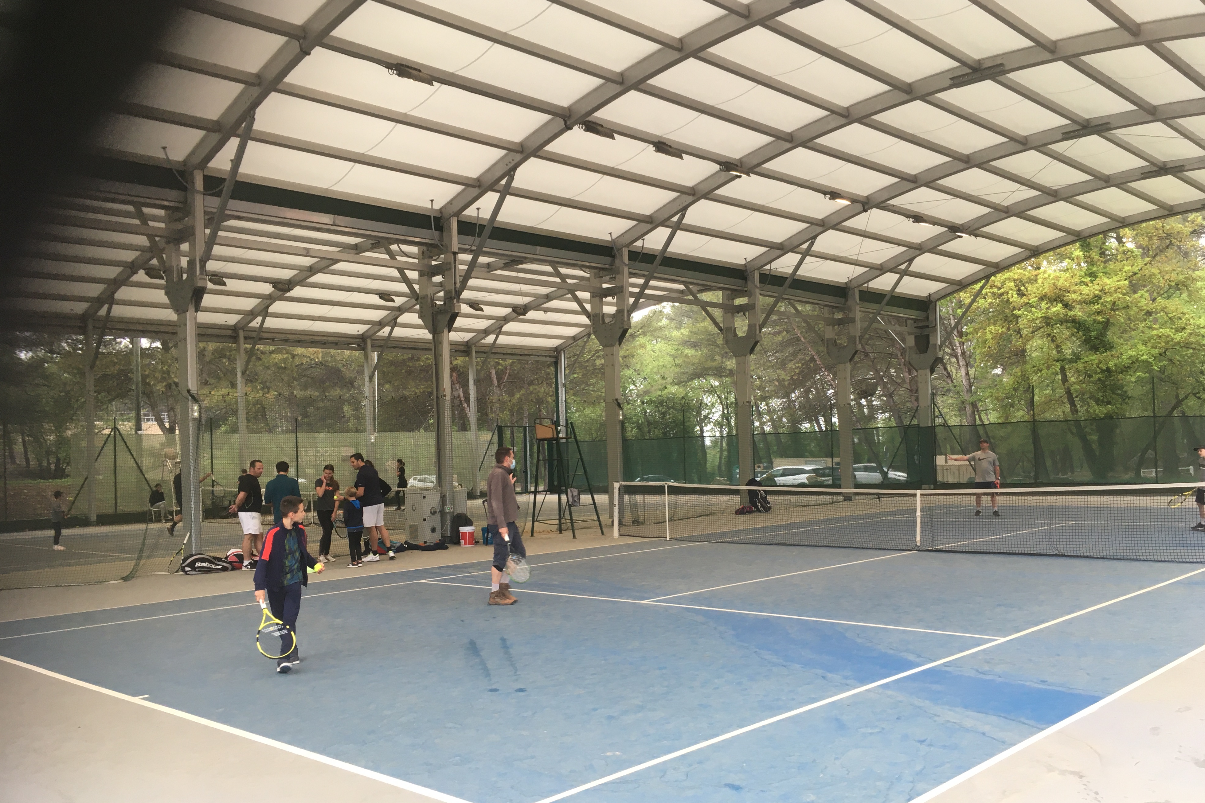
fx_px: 1038
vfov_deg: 42.3
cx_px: 618
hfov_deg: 60.3
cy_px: 429
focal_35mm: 31
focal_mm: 4.15
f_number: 2.2
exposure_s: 1/33
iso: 25
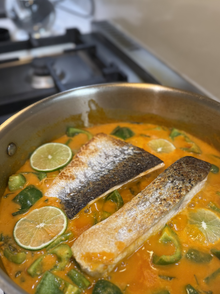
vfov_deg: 61.2
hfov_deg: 47.9
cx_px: 132
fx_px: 246
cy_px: 175
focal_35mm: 29
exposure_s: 1/120
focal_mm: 6.76
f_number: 1.78
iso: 160
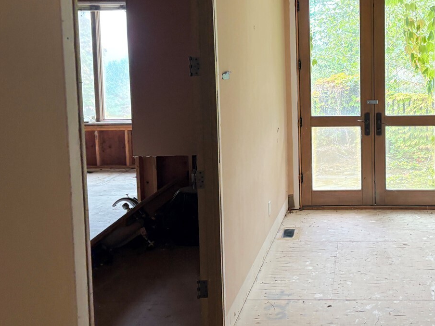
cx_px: 353
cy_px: 108
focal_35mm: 46
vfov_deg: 31.3
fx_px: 578
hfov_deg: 39.5
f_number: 1.6
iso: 125
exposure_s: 1/62
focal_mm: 5.96
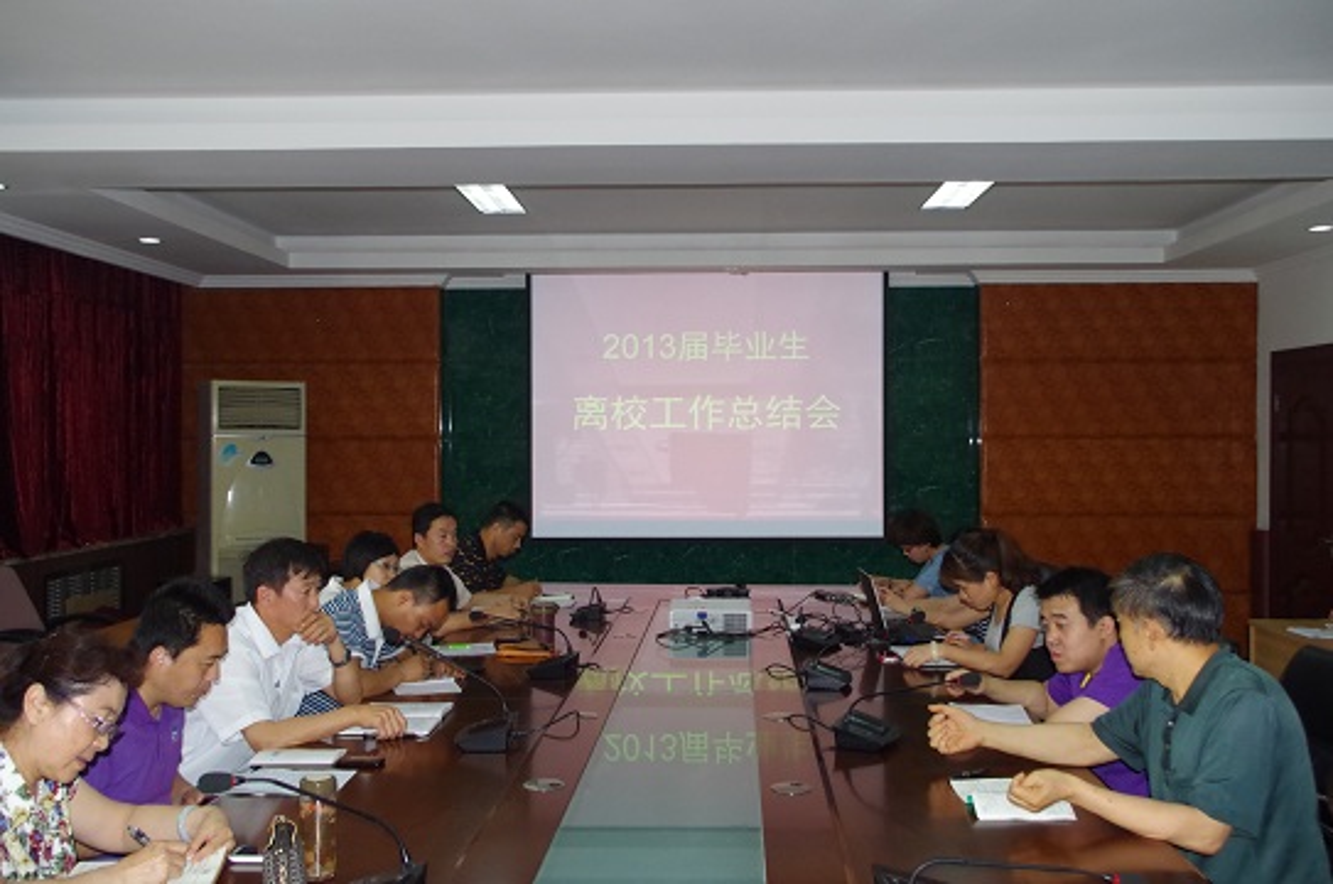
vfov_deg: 38.7
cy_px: 442
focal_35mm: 34
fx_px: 1257
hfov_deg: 55.9
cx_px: 666
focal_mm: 23.13
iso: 1600
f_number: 6.3
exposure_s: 1/180
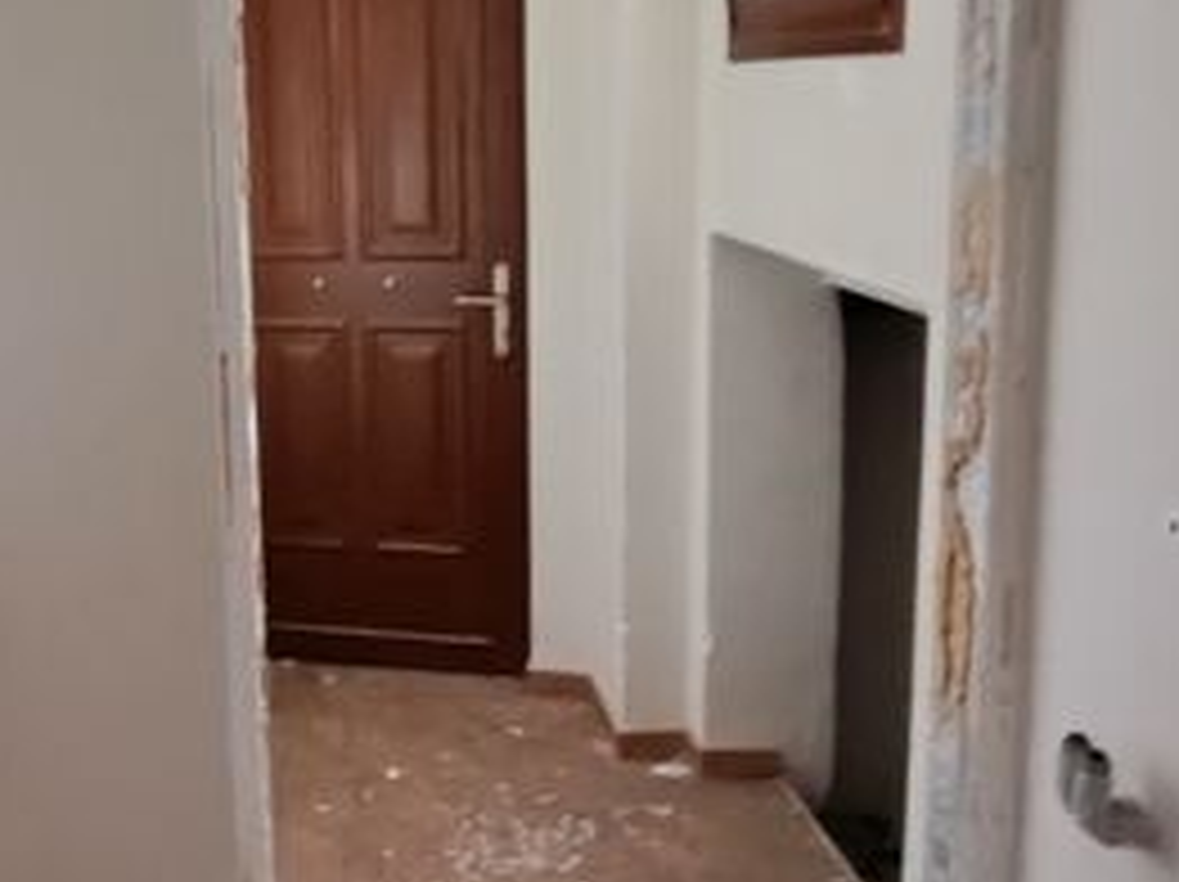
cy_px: 310
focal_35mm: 43
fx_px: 1463
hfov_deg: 41.6
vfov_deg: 33.3
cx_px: 200
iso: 1600
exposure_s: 1/10
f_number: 2.2
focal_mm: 1.65
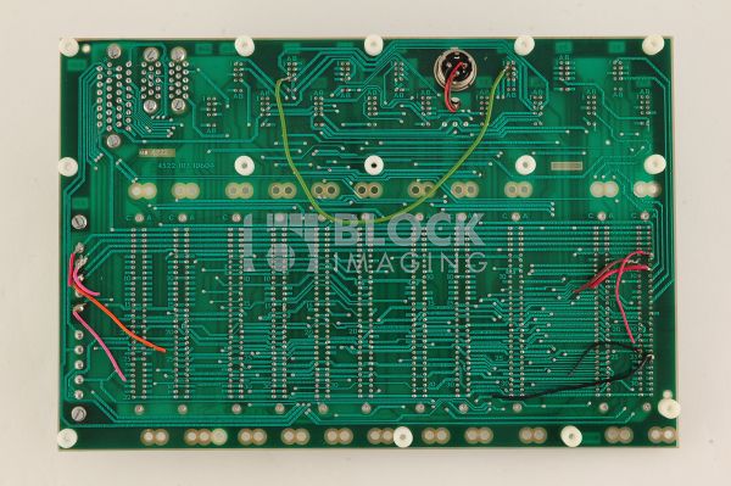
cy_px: 243
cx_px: 366
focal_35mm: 50
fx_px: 1014
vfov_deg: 26.9
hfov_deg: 39.6
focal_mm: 50
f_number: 11
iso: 1600
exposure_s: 1/125
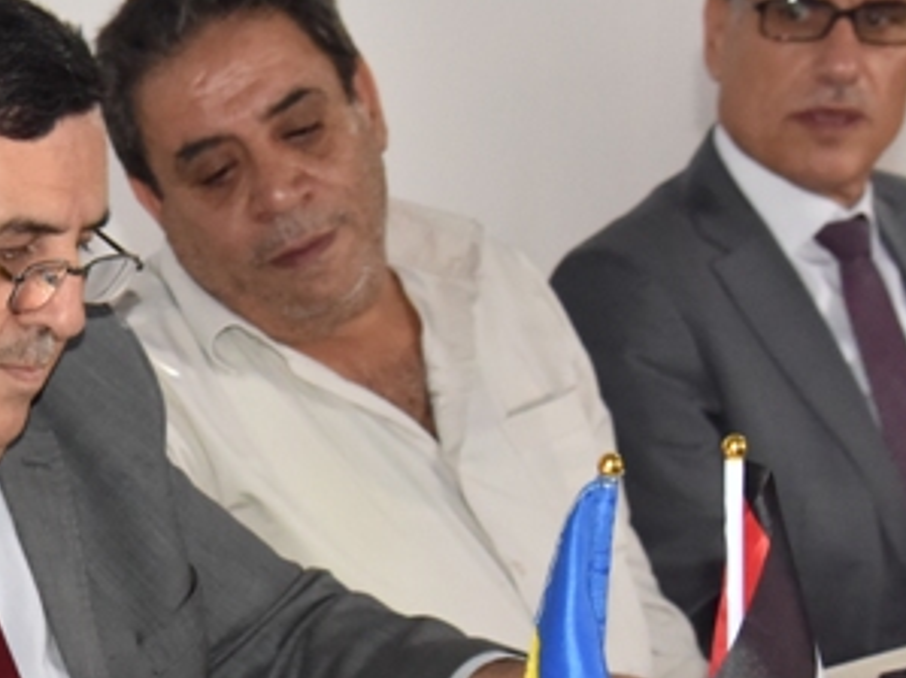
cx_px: -370
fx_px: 4134
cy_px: 661
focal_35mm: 158
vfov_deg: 9.3
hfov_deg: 12.0
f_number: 6.3
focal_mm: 48
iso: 2500
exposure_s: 1/125
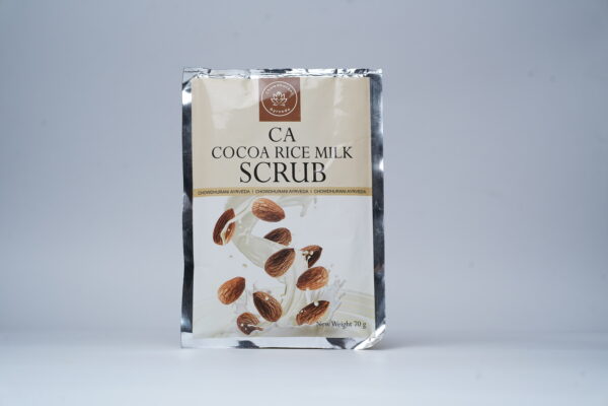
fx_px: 1435
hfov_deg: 23.9
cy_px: 203
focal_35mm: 85
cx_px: 304
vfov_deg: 16.1
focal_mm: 85
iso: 500
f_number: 7.1
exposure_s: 1/125
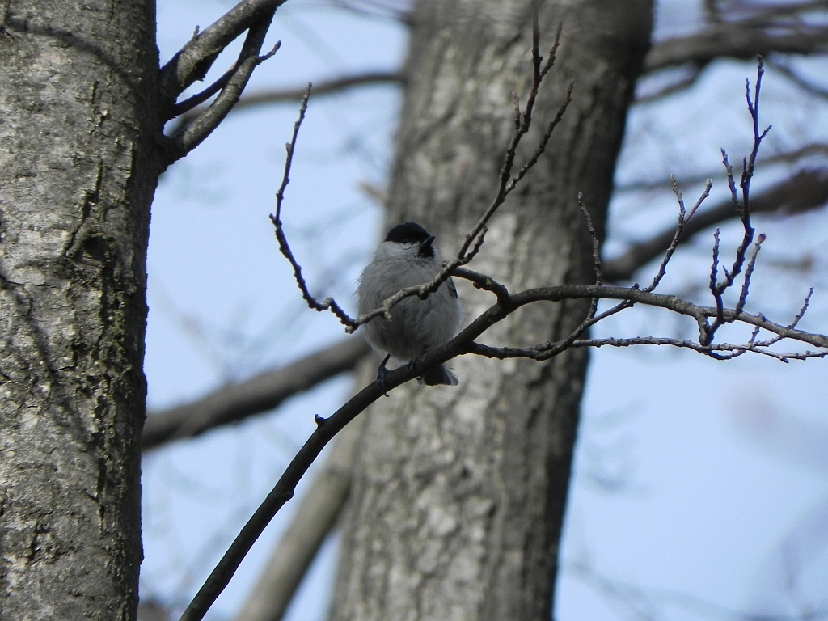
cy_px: 310
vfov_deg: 2.2
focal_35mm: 678
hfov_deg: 2.9
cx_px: 414
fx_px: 16217
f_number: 7.1
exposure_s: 1/400
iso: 160
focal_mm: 120
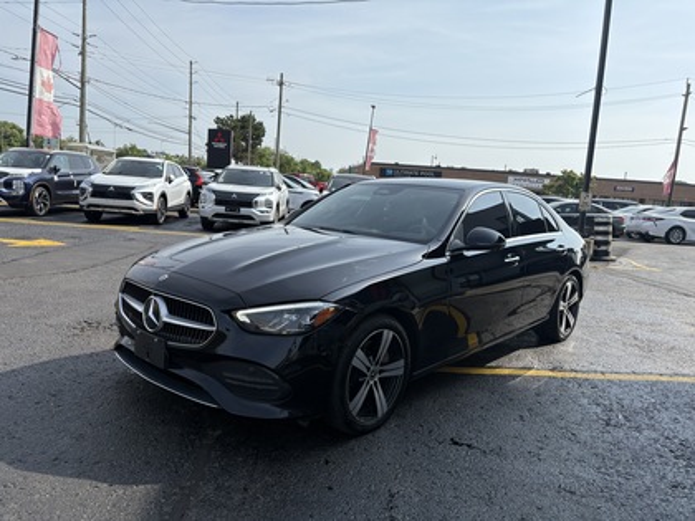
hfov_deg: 67.3
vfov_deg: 53.1
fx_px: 522
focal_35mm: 26
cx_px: 348
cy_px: 260
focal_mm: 5.96
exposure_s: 1/3831
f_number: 1.6
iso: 50
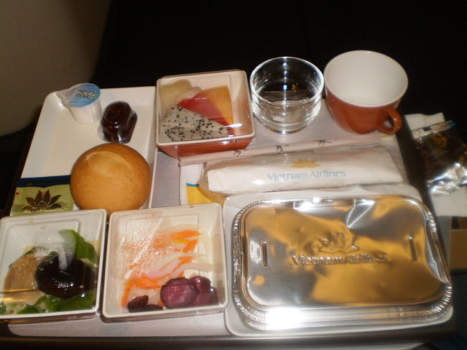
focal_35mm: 36
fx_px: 485
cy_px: 175
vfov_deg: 39.6
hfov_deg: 51.4
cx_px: 234
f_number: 3.1
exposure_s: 1/30
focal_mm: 6.3
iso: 125
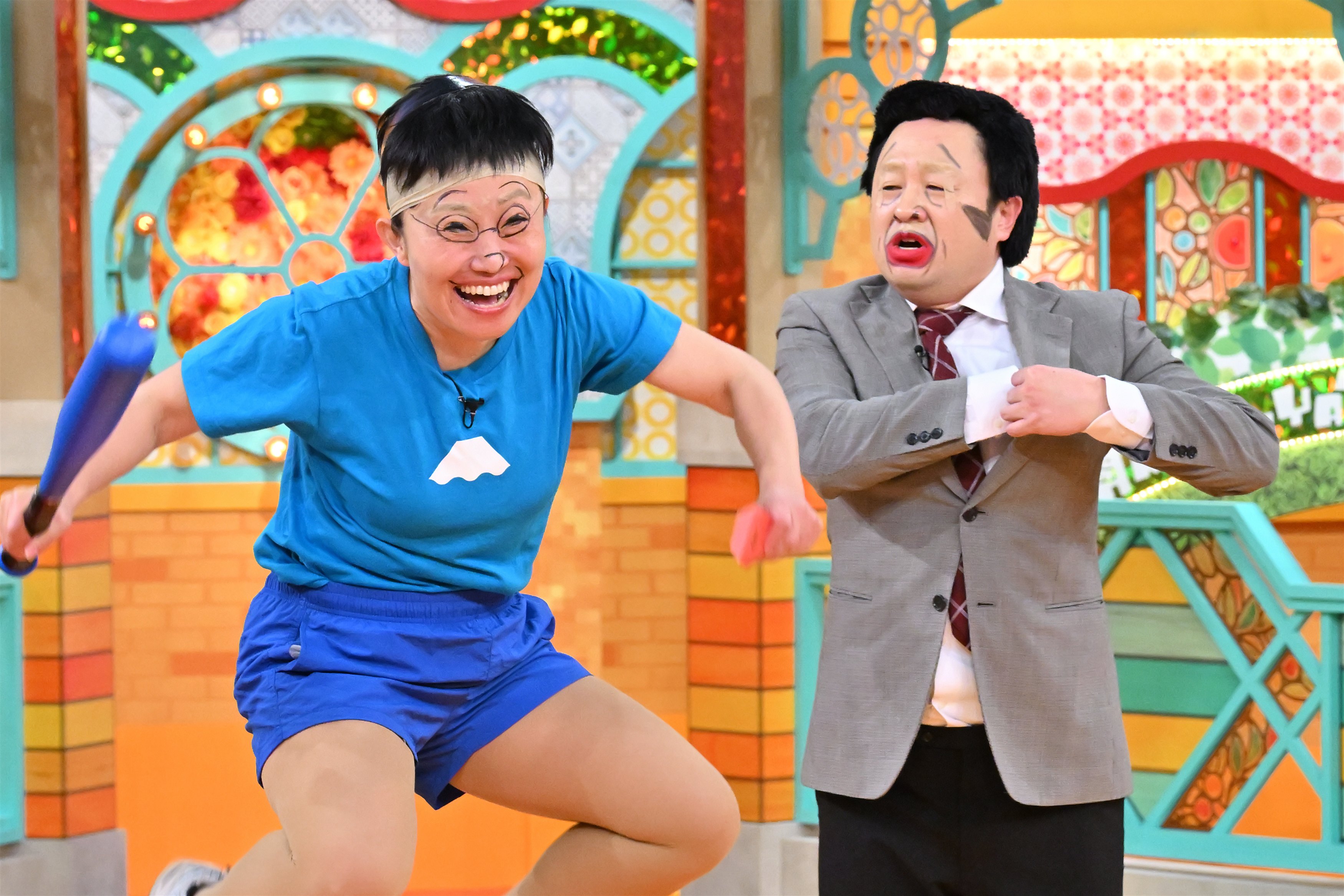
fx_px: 3957
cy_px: 448
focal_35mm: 106
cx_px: 672
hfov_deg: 19.3
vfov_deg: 12.9
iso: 3200
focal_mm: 71
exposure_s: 1/400
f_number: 5
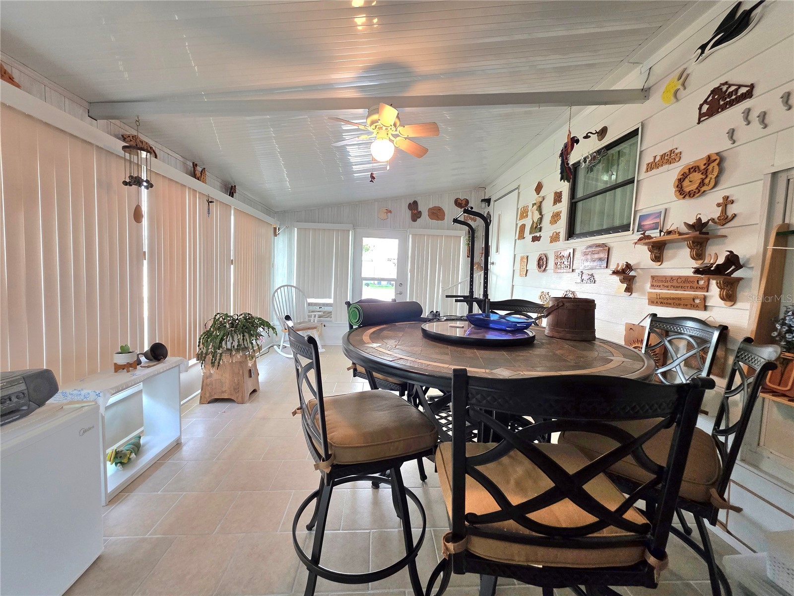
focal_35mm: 13
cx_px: 397
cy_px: 298
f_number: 1.9
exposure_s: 1/120
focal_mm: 2.2
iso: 250
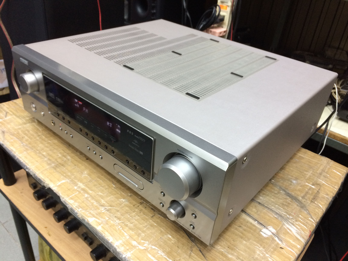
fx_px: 292
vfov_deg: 48.2
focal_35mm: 29
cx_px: 174
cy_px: 130
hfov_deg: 61.7
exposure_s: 1/33
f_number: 2.2
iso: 160
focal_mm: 4.15
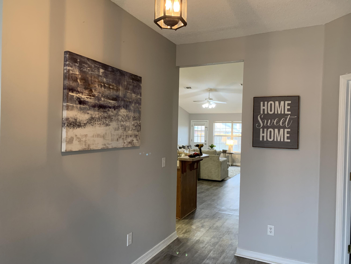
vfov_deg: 53.1
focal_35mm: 26
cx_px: 176
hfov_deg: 67.3
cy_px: 132
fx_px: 264
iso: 250
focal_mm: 4.25
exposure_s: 1/60
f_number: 1.8
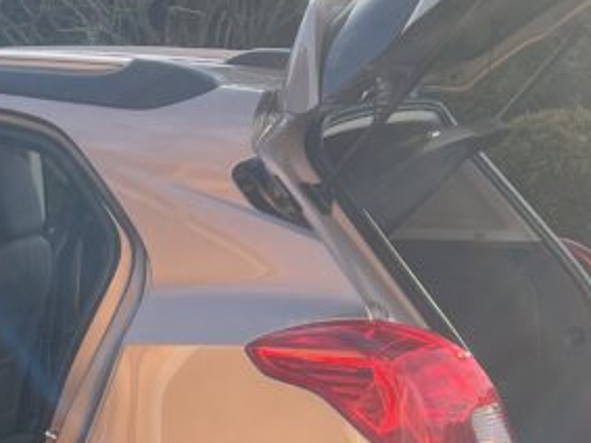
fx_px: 1604
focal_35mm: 94
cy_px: 359
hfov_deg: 19.9
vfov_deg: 15.6
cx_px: -61
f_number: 1.5
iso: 50
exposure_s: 1/1000
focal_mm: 5.7
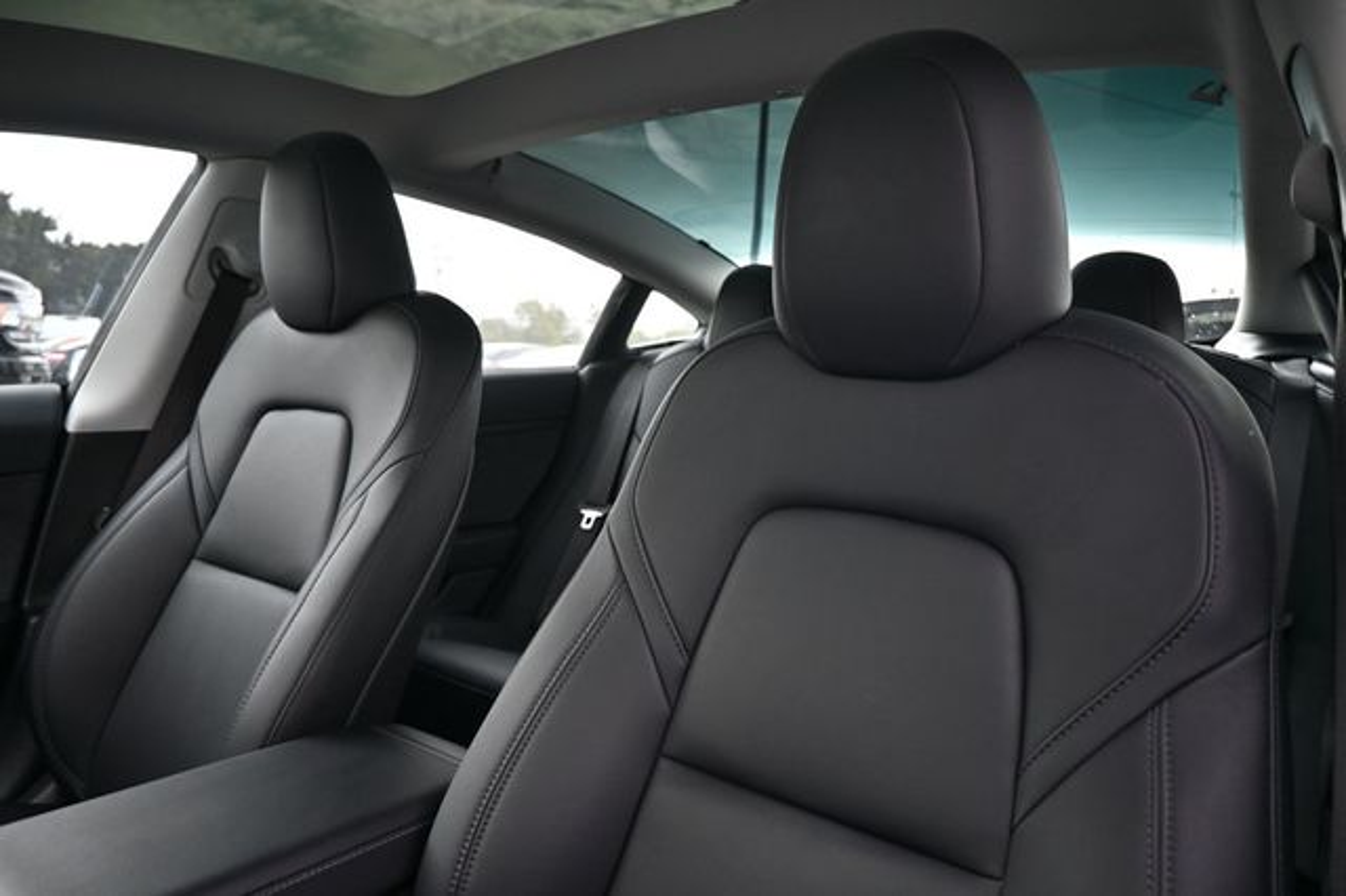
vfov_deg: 53.1
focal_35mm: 24
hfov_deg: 73.8
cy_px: 448
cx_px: 673
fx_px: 897
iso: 400
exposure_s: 1/250
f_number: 3.5
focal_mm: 16
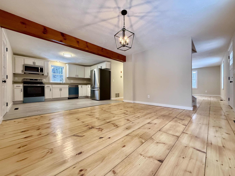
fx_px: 95
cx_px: 118
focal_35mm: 14
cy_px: 88
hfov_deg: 102.1
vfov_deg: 85.7
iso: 400
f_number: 2.2
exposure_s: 1/120
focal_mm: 2.22
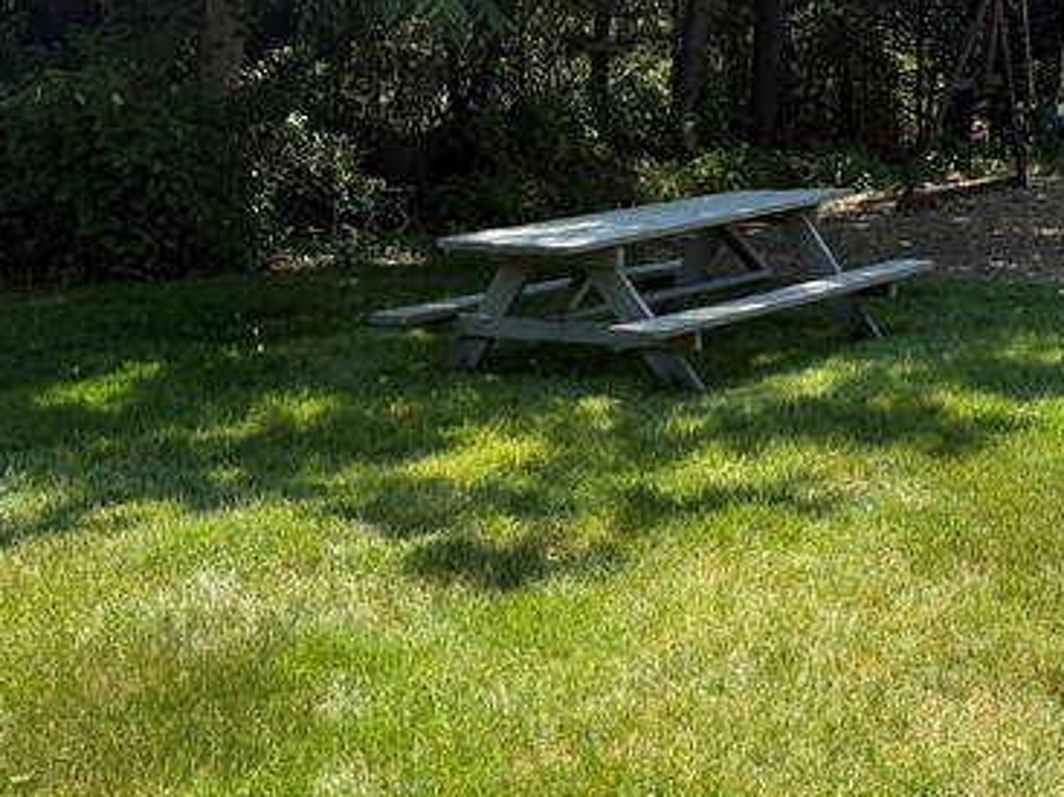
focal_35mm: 67
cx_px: 893
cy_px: 128
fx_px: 2059
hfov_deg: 28.2
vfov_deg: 21.6
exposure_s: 1/1901
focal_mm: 6.76
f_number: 1.78
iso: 100
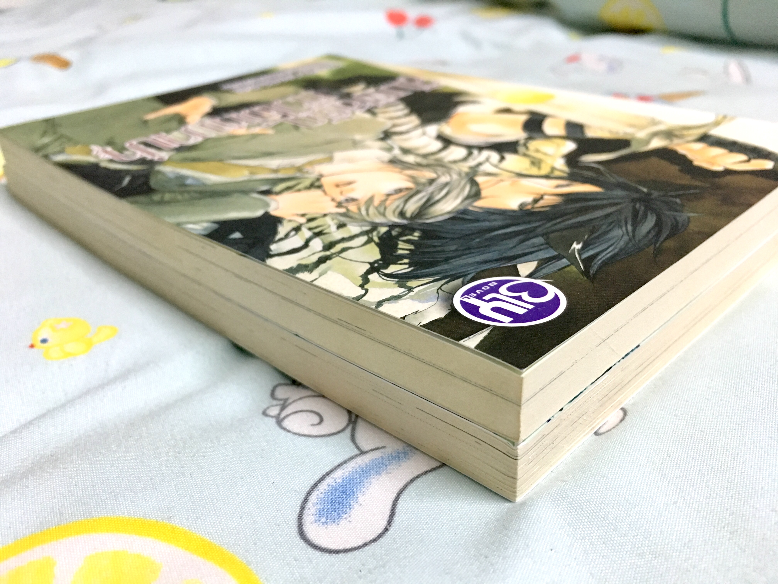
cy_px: 292
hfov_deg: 61.7
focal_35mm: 29
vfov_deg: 48.2
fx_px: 652
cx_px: 389
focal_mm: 4.15
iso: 200
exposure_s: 1/20
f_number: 2.2
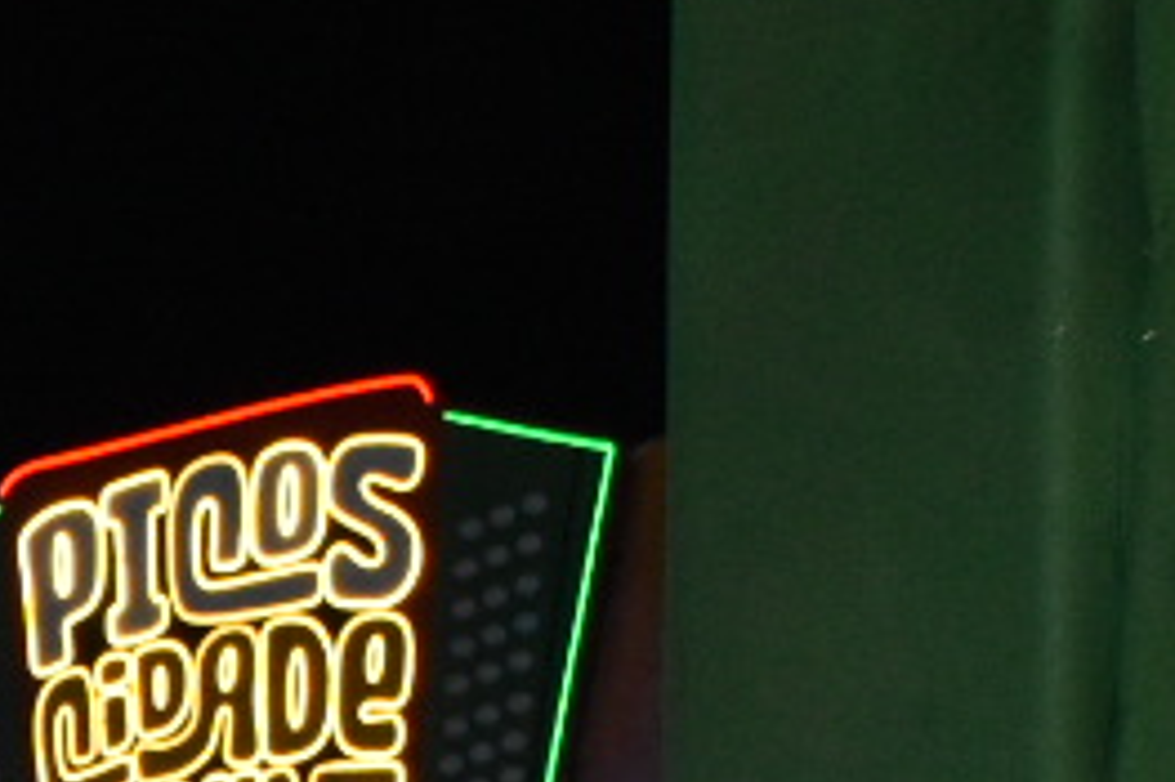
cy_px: 2275
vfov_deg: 5.8
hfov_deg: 8.8
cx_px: -1130
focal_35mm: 222
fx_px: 7241
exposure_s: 1/100
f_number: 6.3
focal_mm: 24
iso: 2500
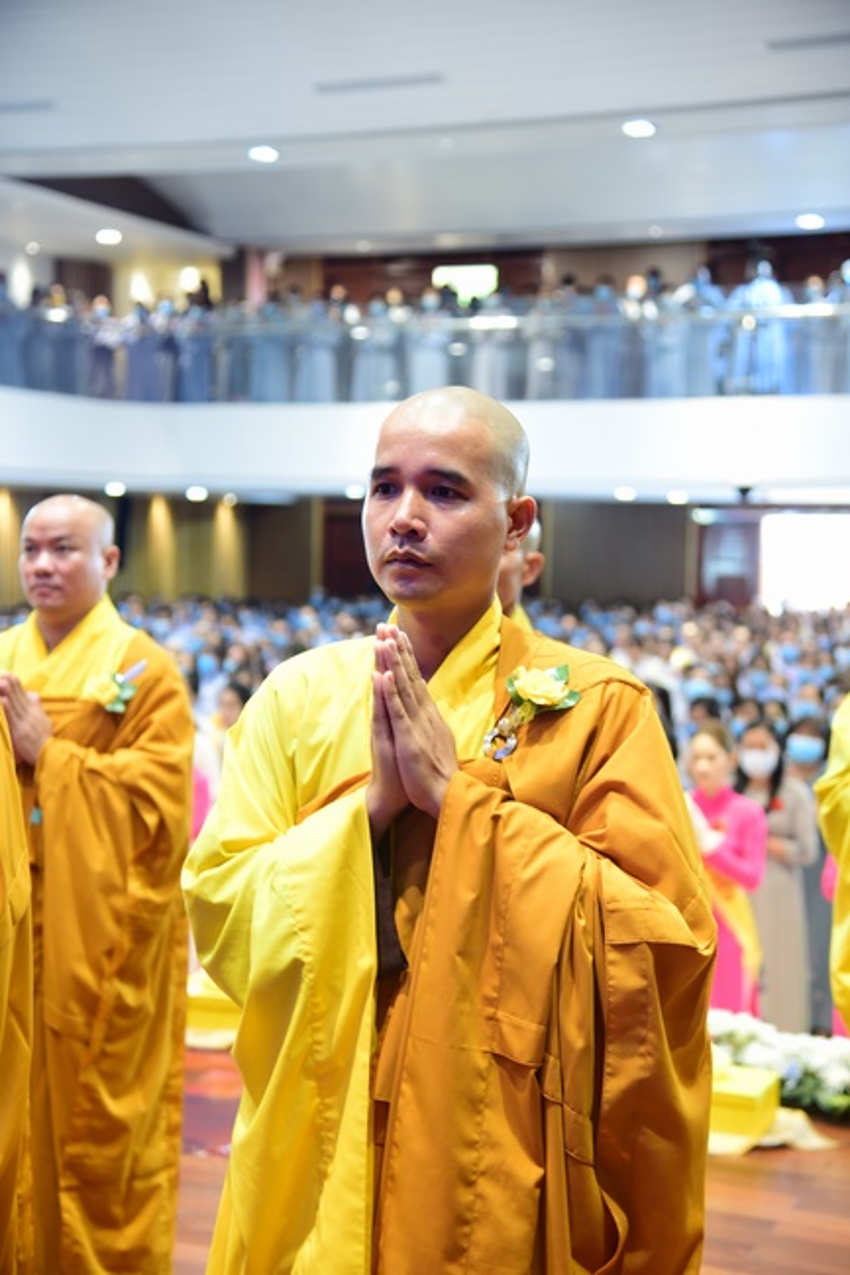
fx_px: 2197
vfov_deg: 32.4
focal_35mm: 62
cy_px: 638
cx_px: 425
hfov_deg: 21.9
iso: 1000
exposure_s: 1/30
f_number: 4
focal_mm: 62
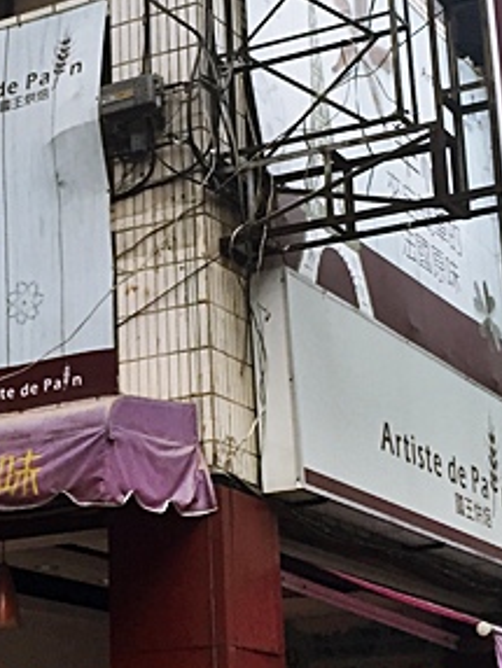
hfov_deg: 18.0
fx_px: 1564
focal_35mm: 81
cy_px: 360
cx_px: 70
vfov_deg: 24.1
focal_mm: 4.15
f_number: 2.2
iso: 32
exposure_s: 1/30
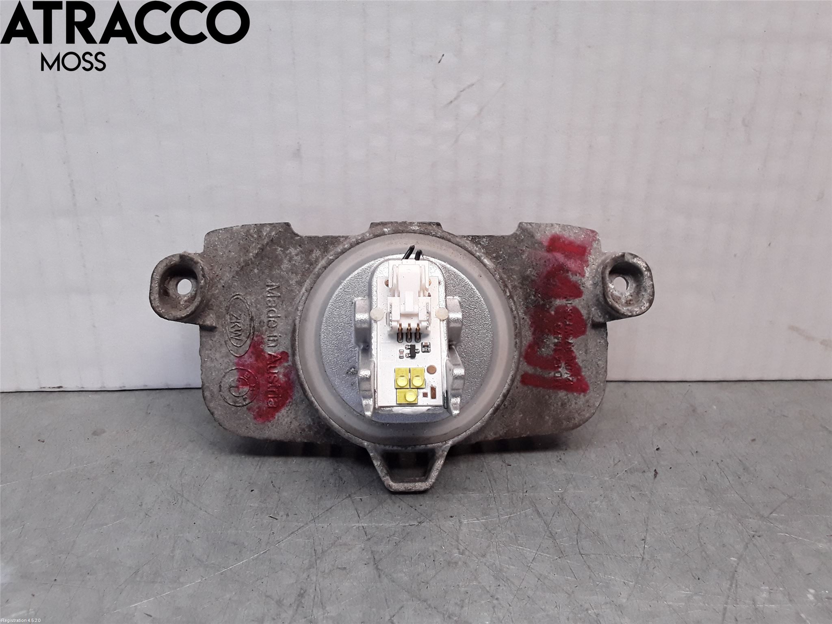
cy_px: 312
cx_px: 416
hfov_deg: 63.4
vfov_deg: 49.7
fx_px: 673
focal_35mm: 28
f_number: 1.9
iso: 100
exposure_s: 1/160
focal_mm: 2.91
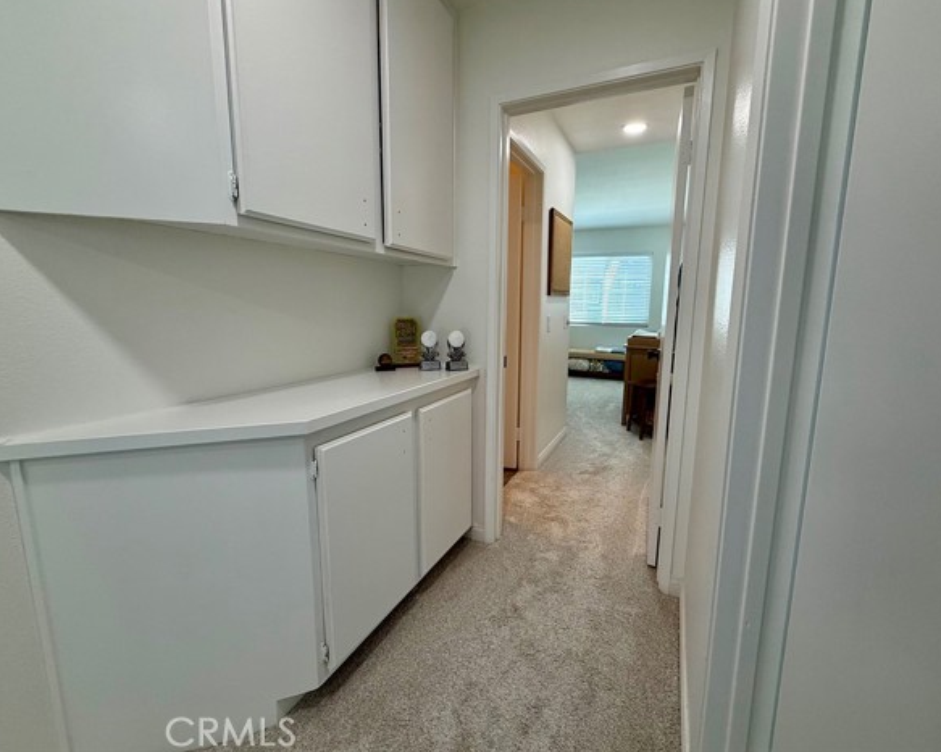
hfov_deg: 96.8
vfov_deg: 84.0
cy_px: 368
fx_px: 418
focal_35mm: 15
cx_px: 486
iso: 160
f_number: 2.2
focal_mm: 2.22
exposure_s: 1/120
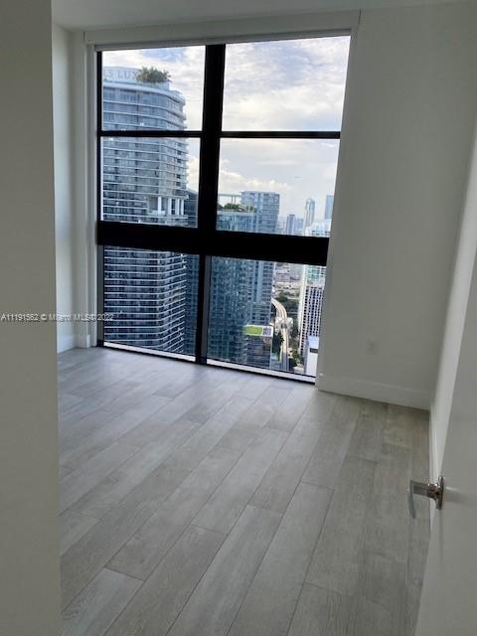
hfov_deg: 53.1
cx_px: 238
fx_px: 478
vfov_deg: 67.3
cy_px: 318
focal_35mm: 26
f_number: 1.8
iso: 32
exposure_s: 1/331
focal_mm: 4.25
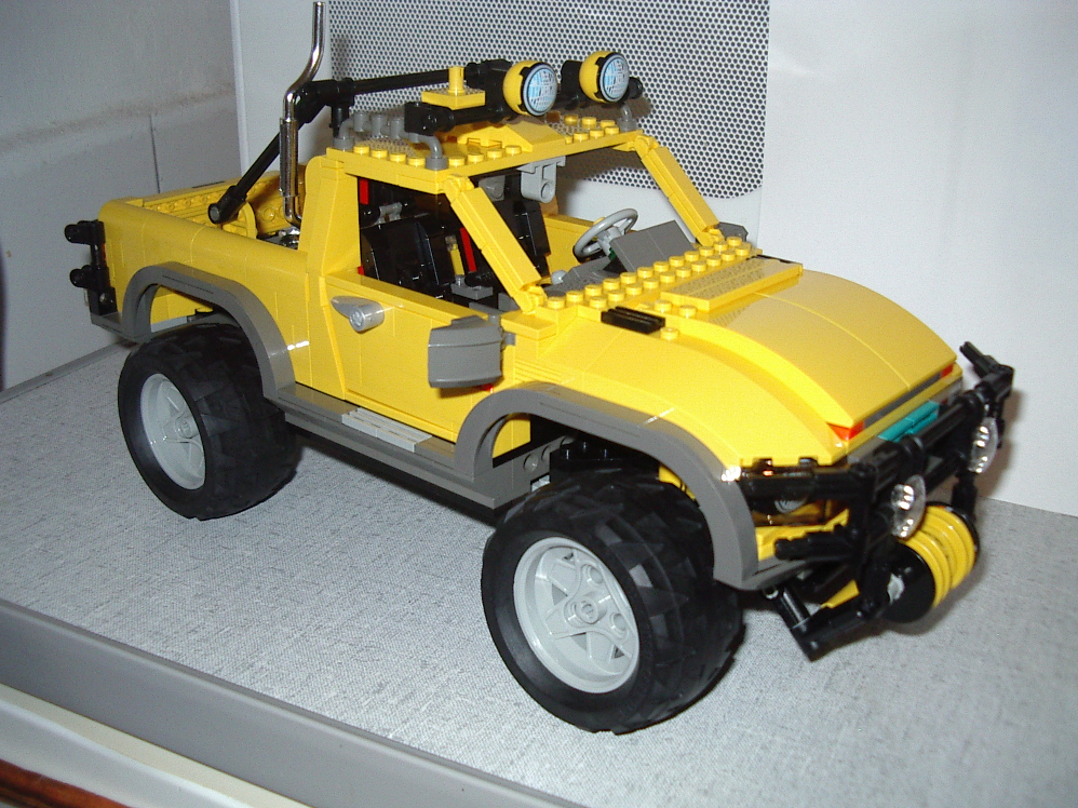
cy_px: 407
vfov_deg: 36.8
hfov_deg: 47.9
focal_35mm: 39
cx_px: 536
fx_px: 1214
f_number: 2.6
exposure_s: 1/60
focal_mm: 5.8
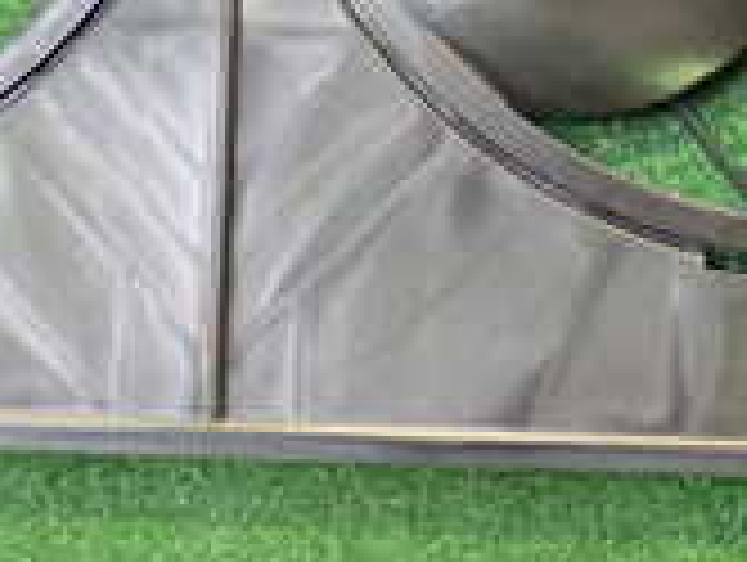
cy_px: -211
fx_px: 3198
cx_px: 302
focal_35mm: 148
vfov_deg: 9.8
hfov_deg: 13.3
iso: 800
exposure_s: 1/30
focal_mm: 7.31
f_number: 2.8
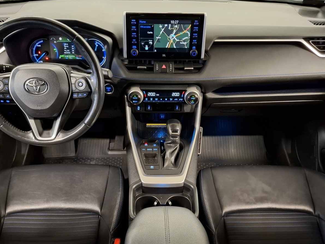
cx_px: 157
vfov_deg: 49.5
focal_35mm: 28
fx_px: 263
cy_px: 143
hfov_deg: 63.4
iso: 800
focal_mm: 5.54
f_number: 1.8
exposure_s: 1/25
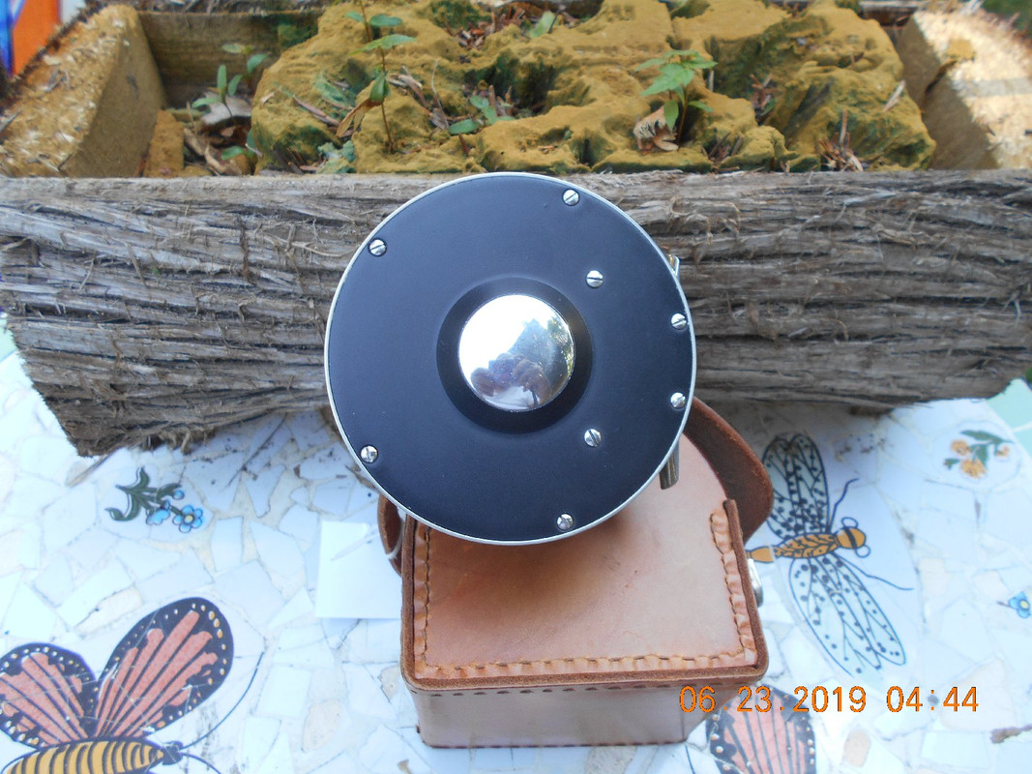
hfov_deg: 67.3
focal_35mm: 26
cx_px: 516
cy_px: 387
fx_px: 775
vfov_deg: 53.1
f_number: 3.2
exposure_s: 1/40
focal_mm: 4.6
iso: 80
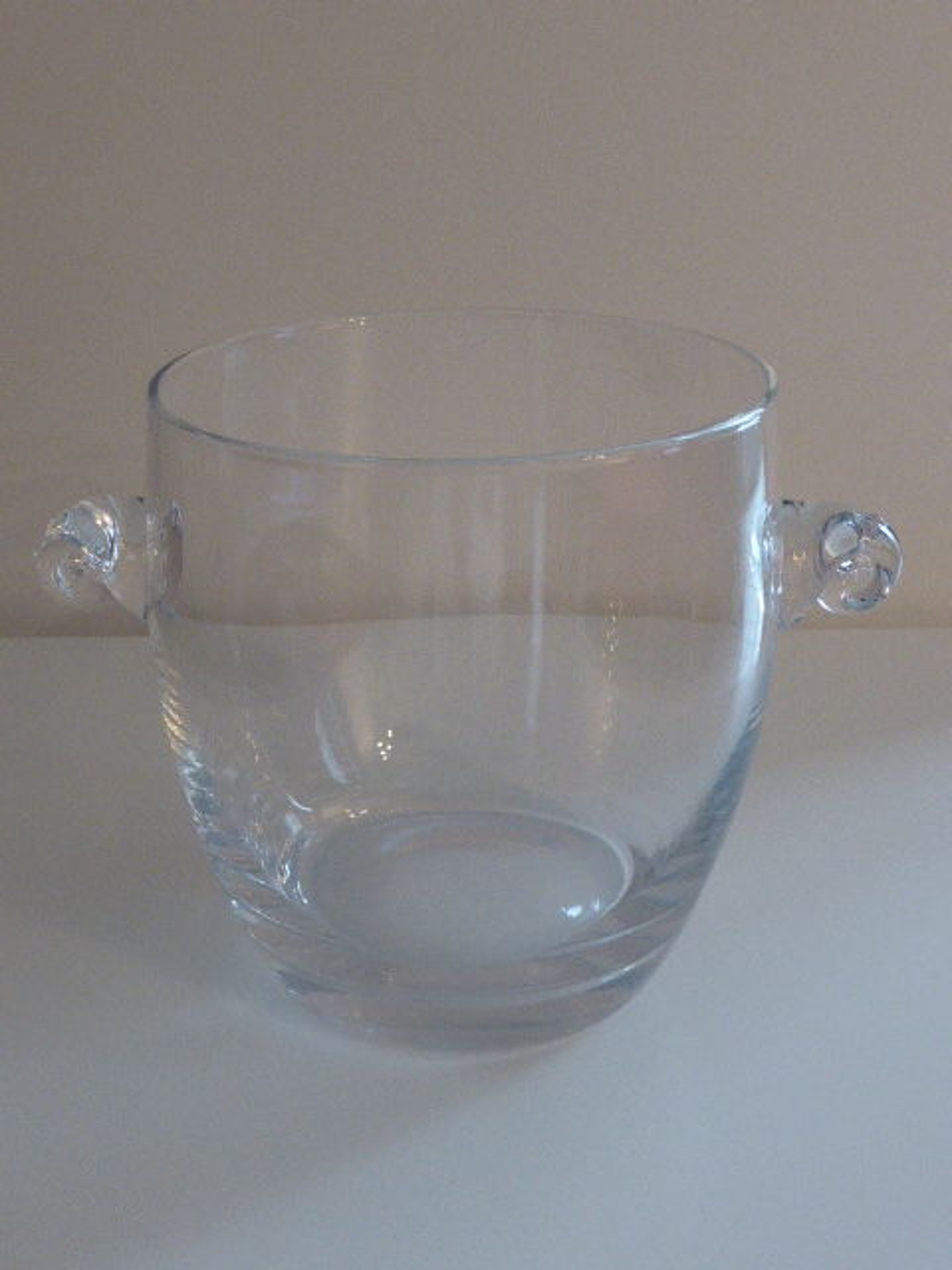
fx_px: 1577
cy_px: 635
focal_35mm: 43
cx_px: 476
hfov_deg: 33.6
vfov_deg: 43.9
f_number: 3.9
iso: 400
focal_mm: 7.4
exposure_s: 1/25
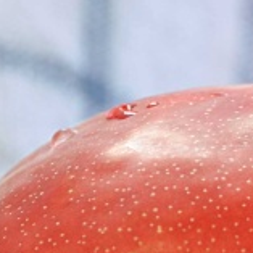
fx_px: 6849
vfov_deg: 2.1
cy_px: 209
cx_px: 531
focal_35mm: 828
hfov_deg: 2.1
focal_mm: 85
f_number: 5.6
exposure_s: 1/45
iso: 320
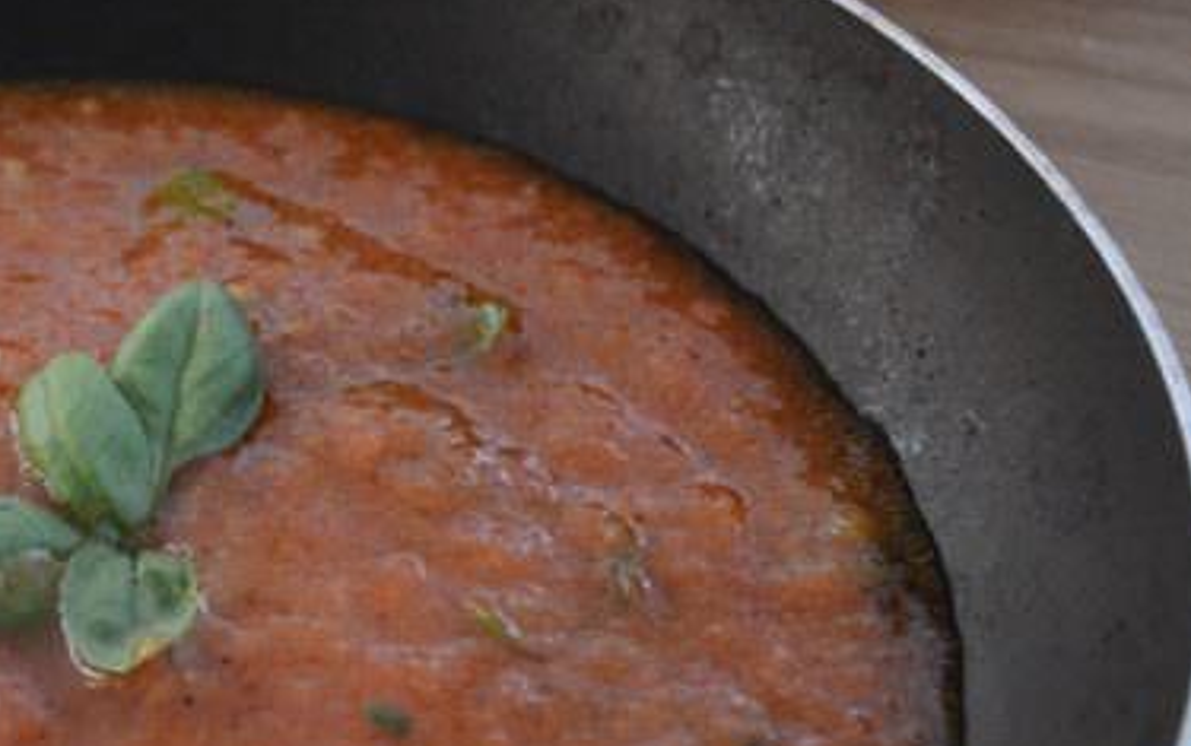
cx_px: 19
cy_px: 129
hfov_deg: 16.4
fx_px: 4060
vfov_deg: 10.5
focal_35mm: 125
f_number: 5.3
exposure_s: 1/30
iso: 1600
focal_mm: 40
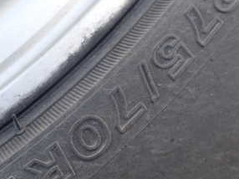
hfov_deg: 30.5
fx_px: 435
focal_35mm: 63
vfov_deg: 23.2
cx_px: 77
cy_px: 105
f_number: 3.2
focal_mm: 5.4
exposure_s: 1/200
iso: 100
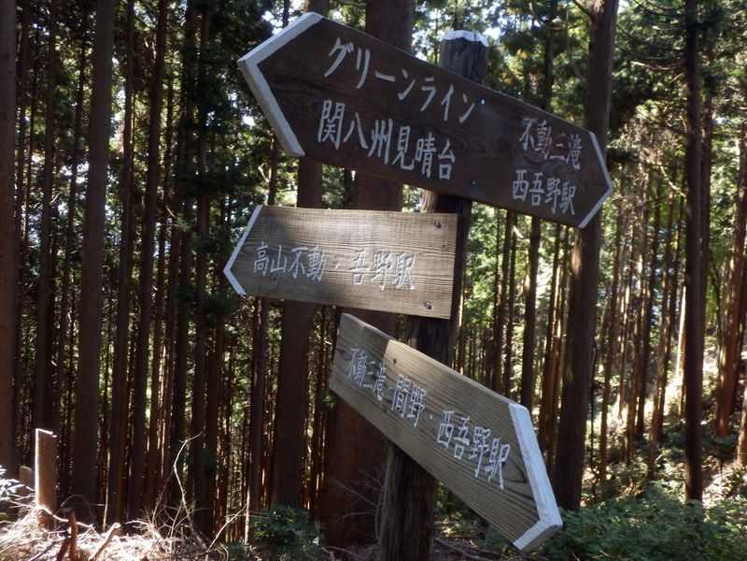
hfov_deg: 44.8
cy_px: 280
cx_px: 374
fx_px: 906
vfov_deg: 34.3
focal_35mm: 42
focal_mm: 7.4
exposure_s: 1/40
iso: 160
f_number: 4
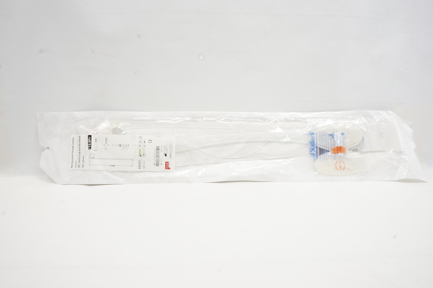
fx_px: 324
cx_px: 216
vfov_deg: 47.8
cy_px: 144
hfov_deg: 67.4
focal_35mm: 27
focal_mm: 18
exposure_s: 1/15
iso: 800
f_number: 16
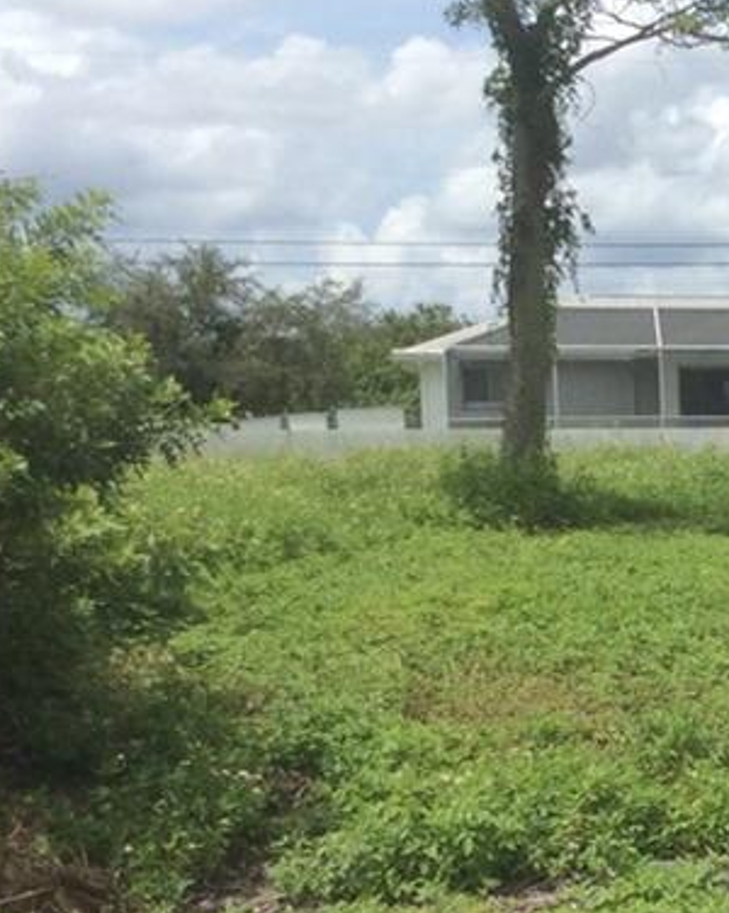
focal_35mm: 85
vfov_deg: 22.4
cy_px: 629
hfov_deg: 16.3
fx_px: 2296
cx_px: 1140
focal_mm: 3.3
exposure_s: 1/2119
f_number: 2.4
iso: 32
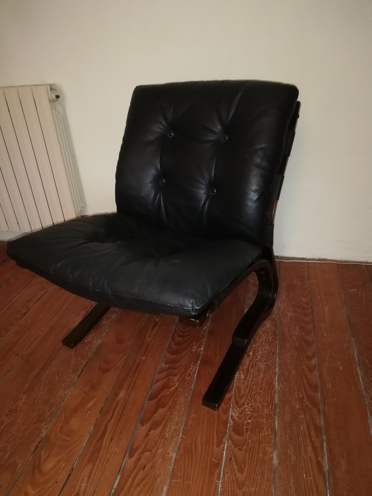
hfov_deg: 53.1
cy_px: 248
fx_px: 373
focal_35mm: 26
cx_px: 186
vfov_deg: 67.3
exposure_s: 1/16.7
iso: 640
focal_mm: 3.81
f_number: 2.2
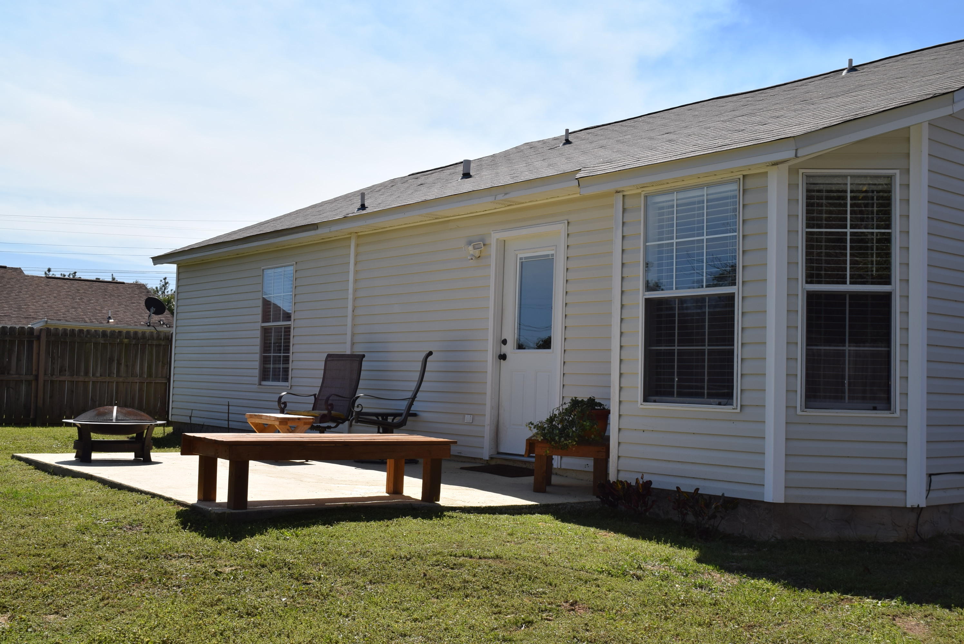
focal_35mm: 40
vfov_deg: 33.1
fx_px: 1085
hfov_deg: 47.9
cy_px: 322
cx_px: 482
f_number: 13
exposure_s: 1/200
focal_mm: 27
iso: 100
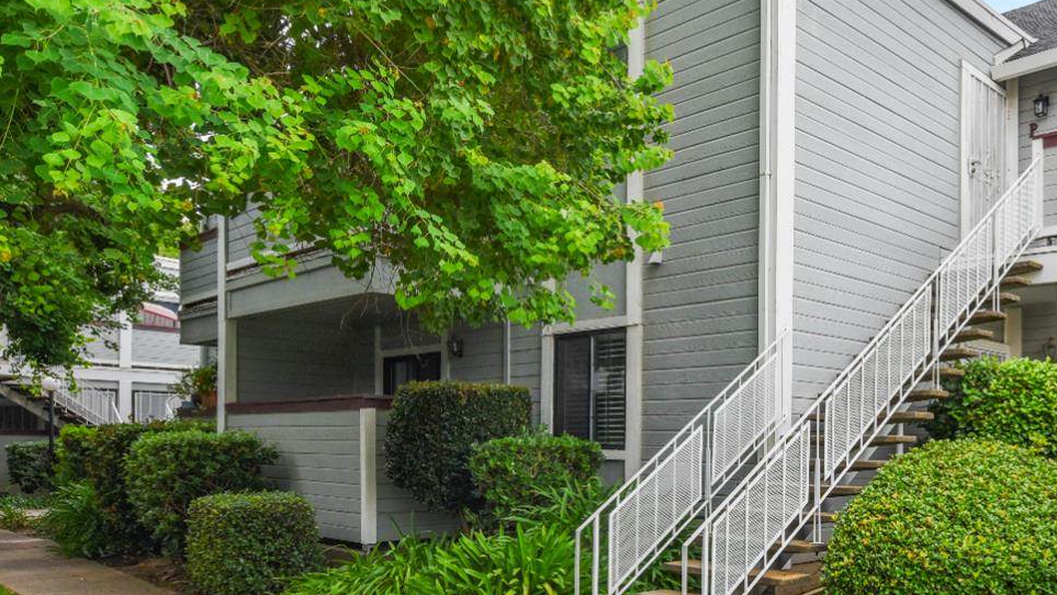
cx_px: 805
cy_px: 323
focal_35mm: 31
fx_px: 869
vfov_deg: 37.8
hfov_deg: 59.0
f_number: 8
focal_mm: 19
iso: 280
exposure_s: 1/250
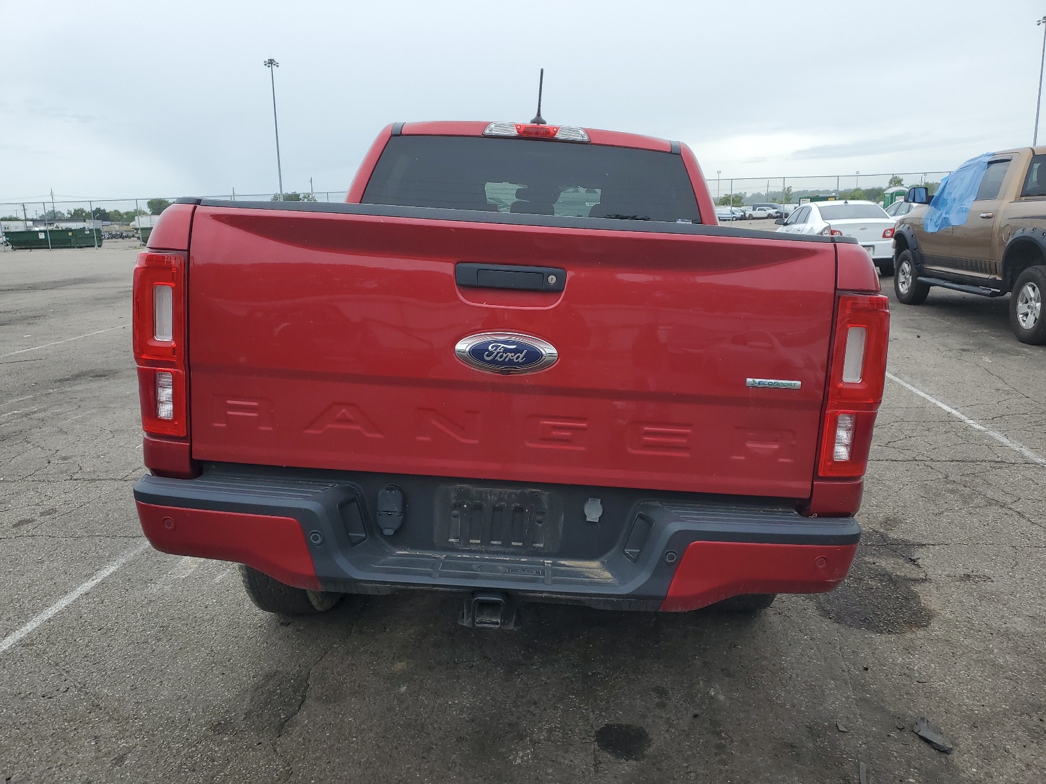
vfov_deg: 53.1
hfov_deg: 67.3
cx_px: 523
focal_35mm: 26
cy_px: 392
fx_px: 786
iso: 50
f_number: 1.5
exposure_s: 1/1111
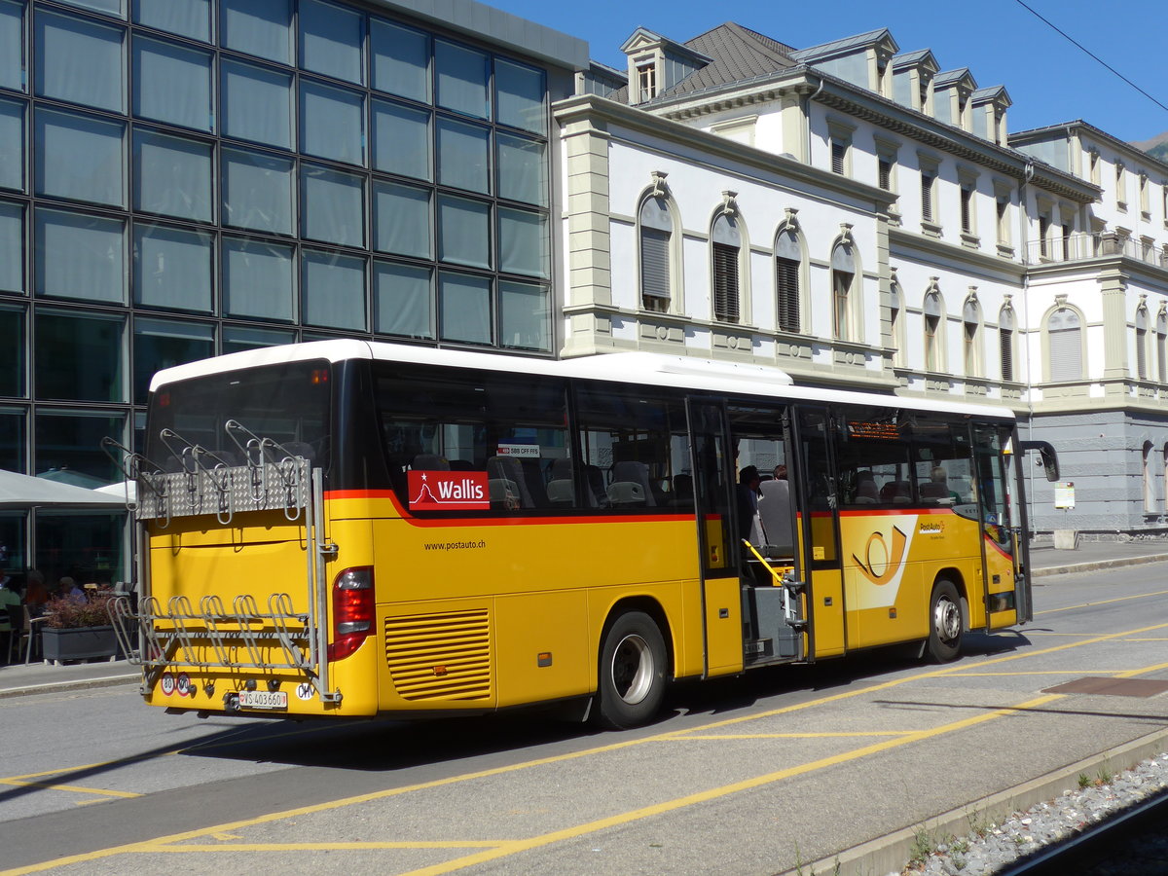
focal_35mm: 46
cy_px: 438
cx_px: 584
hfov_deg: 41.2
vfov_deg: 31.5
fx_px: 1552
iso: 80
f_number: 3
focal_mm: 9.5
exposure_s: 1/2000
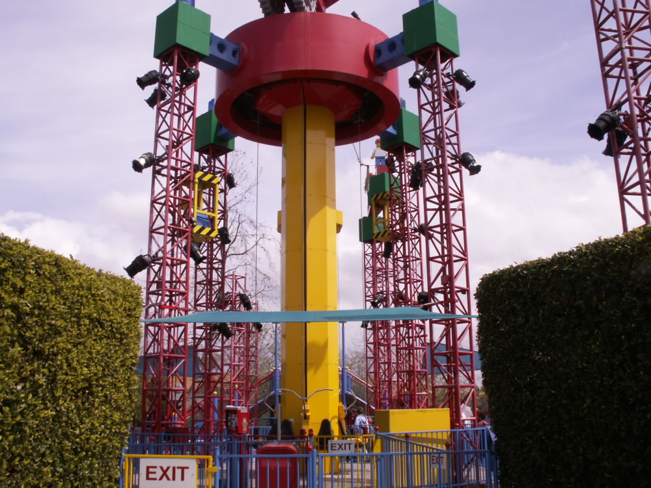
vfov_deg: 40.7
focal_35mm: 35
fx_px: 658
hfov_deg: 52.6
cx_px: 326
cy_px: 244
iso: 50
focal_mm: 5.86
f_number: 8
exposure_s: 1/250
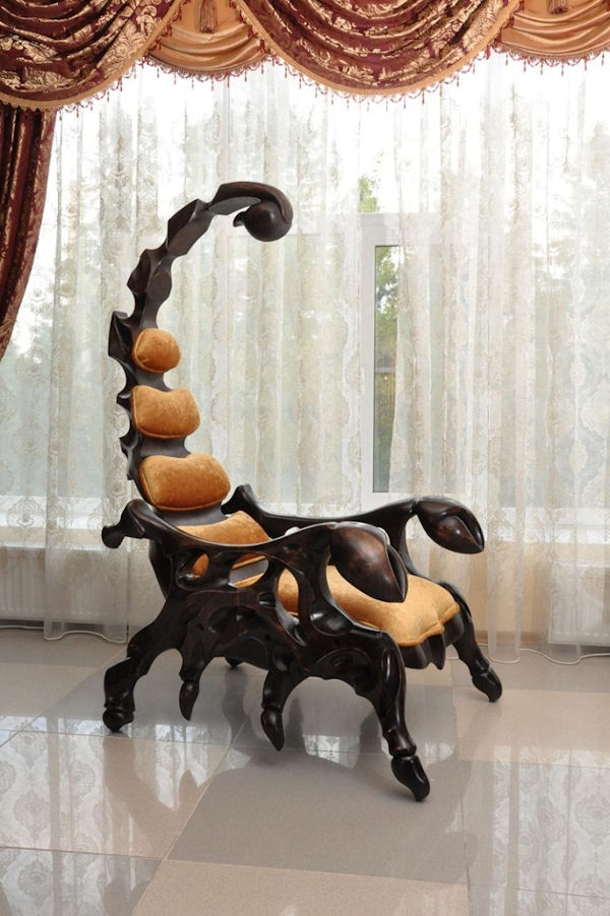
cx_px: 305
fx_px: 916
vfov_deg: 53.2
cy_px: 458
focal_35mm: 36
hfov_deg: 36.8
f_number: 10
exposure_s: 1/160
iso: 2000
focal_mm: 24
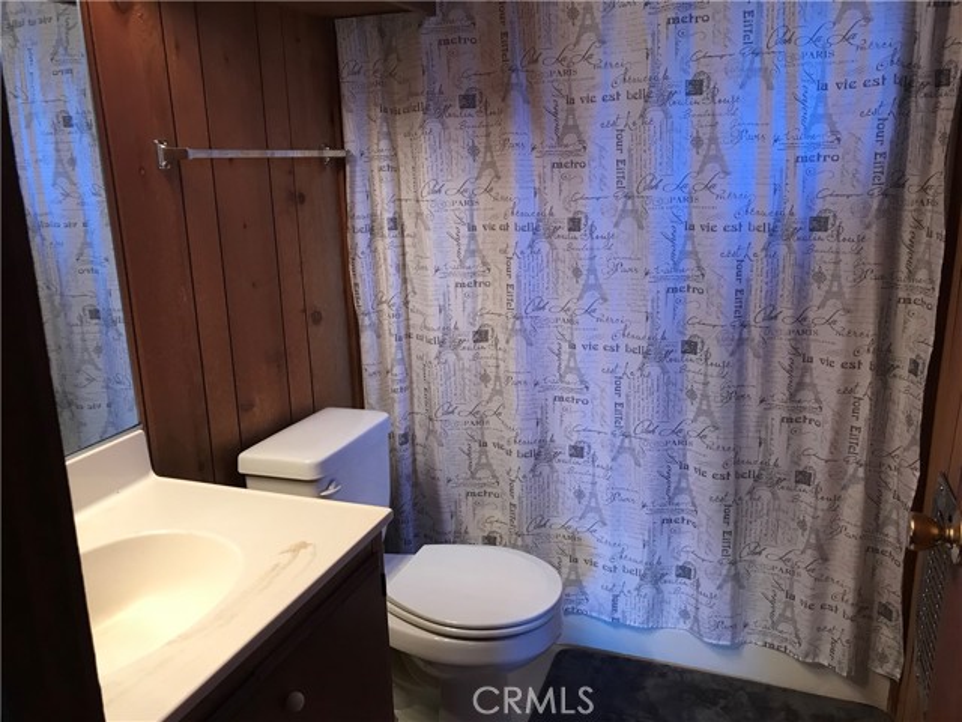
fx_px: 778
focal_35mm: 28
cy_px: 361
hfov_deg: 63.4
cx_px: 481
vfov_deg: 49.7
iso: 50
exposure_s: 1/15
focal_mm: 3.99
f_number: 1.8
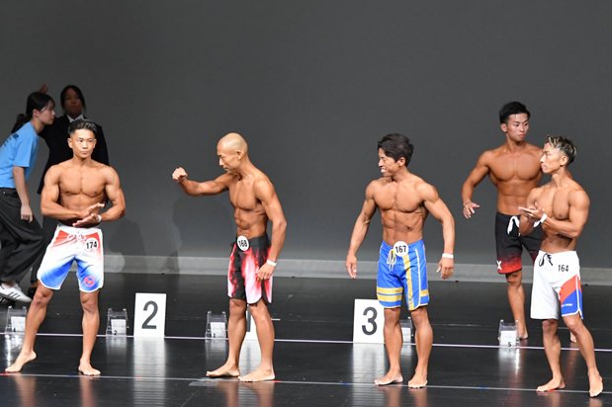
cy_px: 210
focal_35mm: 253
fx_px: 4299
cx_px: 287
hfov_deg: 8.1
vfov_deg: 5.4
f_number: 5.6
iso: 5000
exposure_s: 1/400
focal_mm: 135
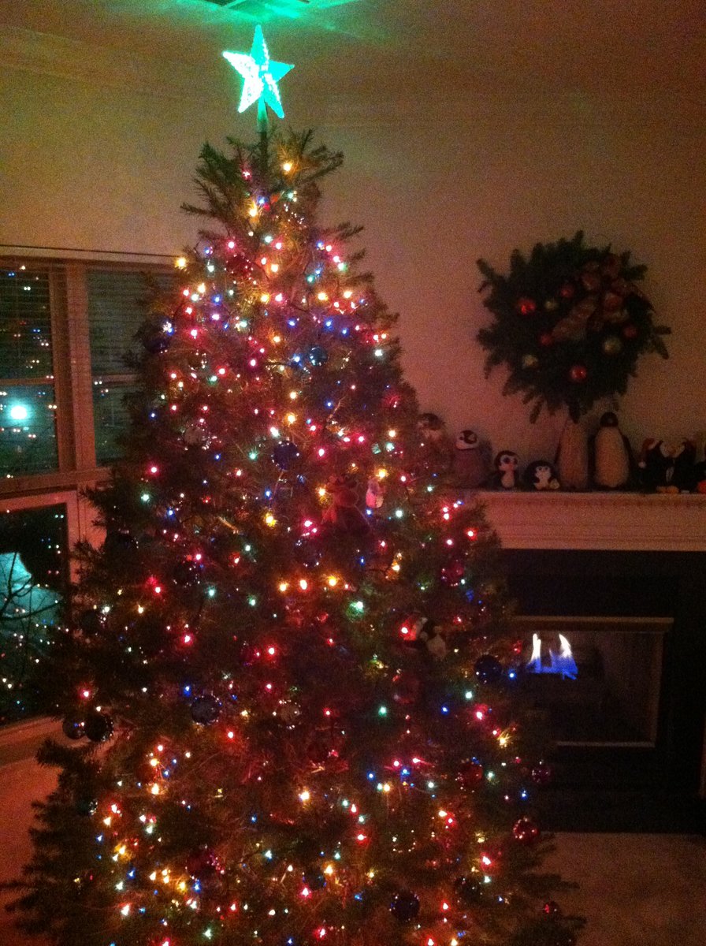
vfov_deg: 52.7
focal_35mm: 35
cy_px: 473
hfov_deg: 40.6
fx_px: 954
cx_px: 353
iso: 1000
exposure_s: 1/15
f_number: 2.8
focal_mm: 3.85
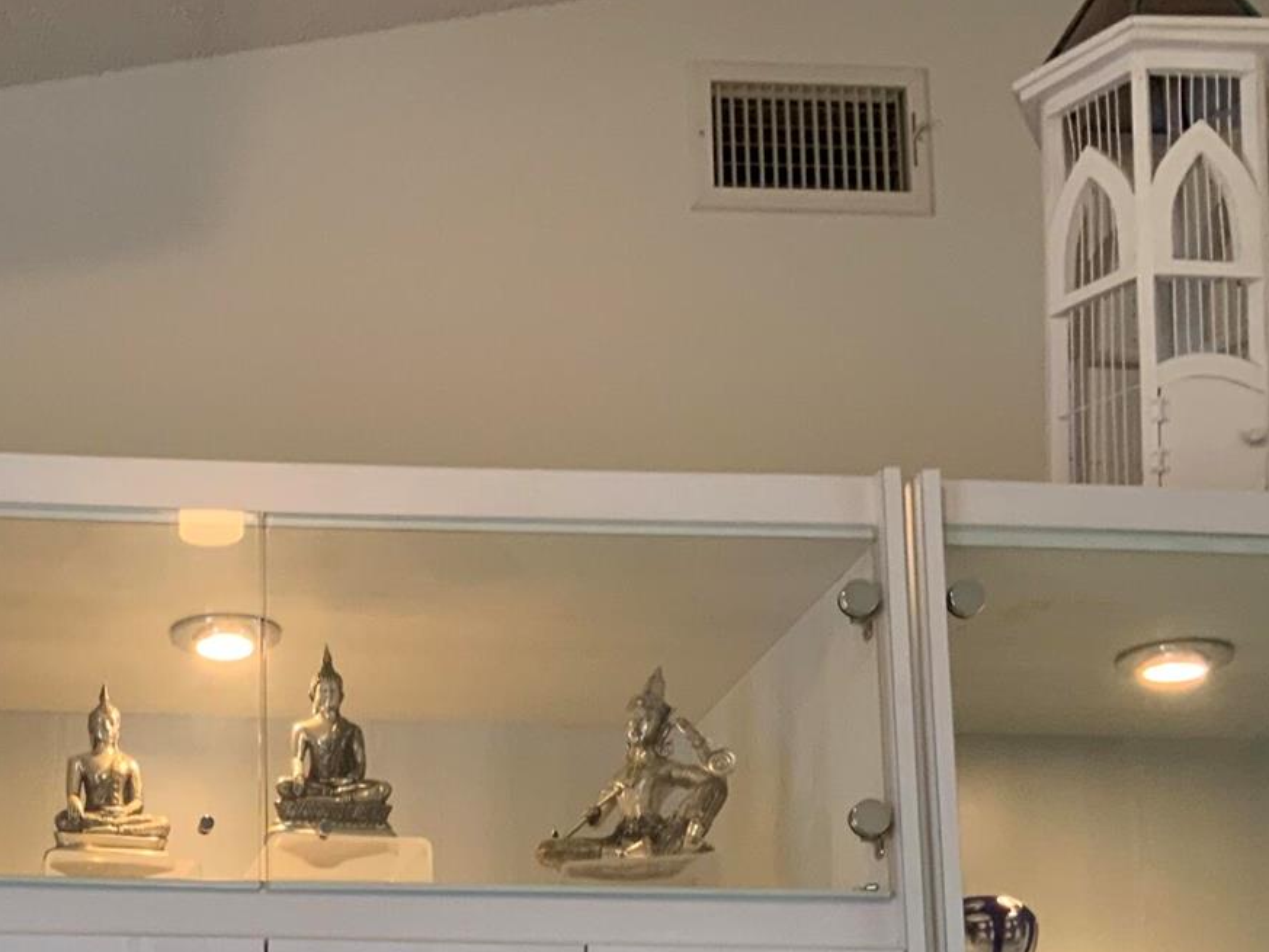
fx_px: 2493
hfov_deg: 27.6
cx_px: 134
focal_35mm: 68
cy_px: 1010
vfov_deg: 20.7
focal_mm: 3
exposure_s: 1/60
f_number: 1.8
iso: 100
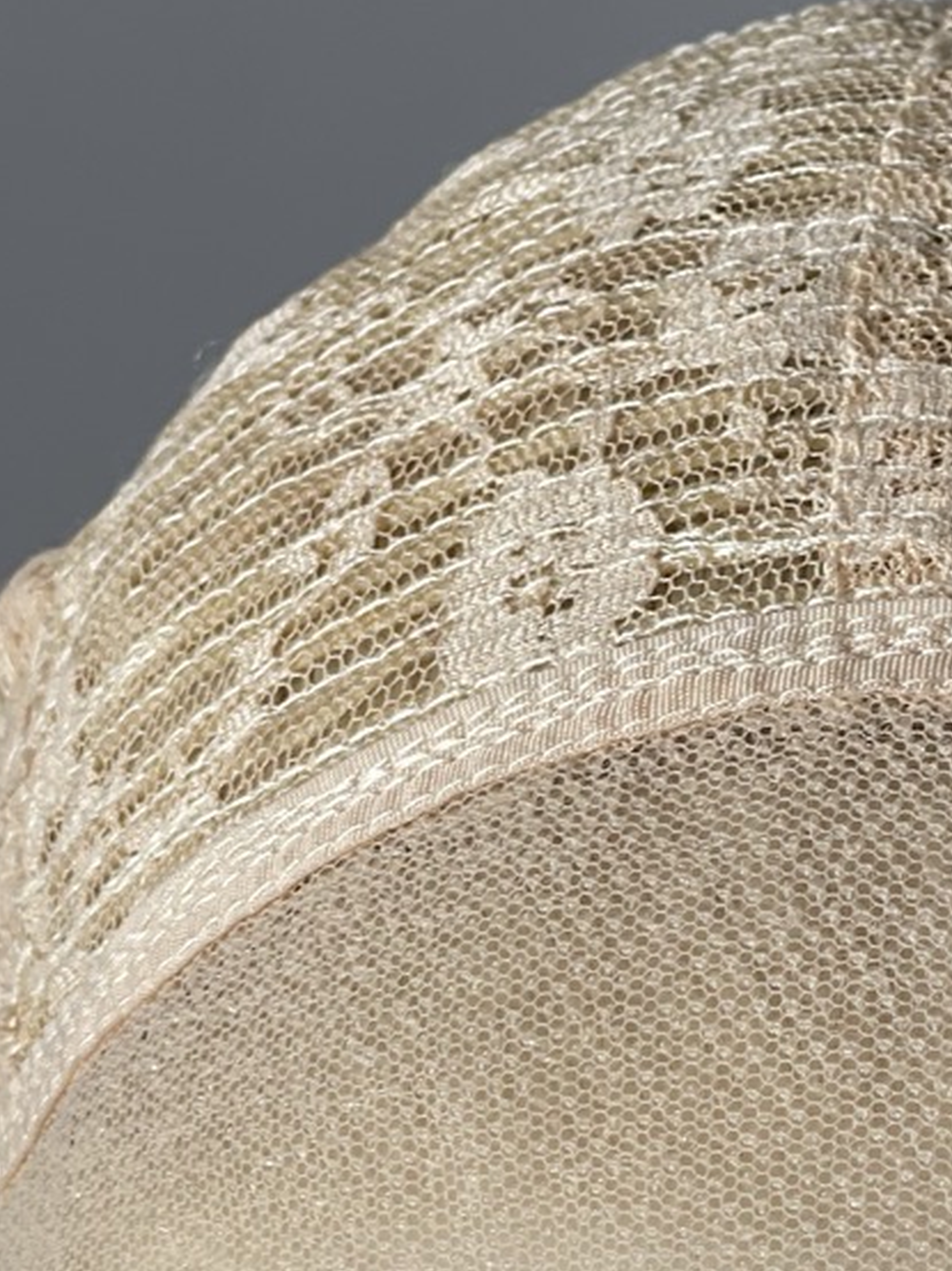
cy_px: 1317
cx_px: 1037
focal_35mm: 148
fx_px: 5431
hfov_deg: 9.9
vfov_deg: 13.1
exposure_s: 1/121
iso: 32
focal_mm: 7.5
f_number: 2.2
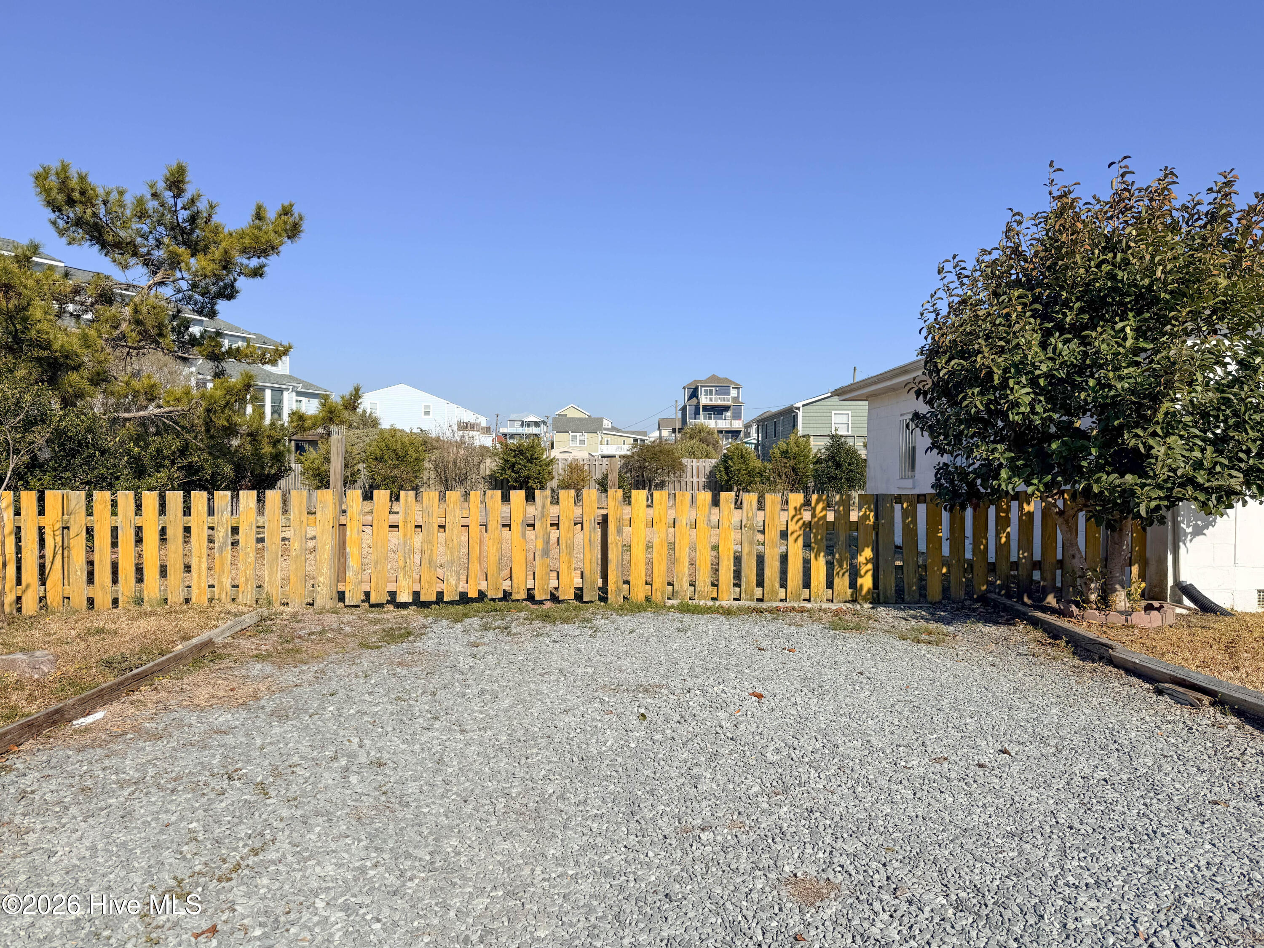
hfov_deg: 71.6
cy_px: 474
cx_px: 632
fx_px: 876
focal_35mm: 24
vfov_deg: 56.8
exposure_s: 1/6000
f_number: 1.8
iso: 80
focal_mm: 6.76
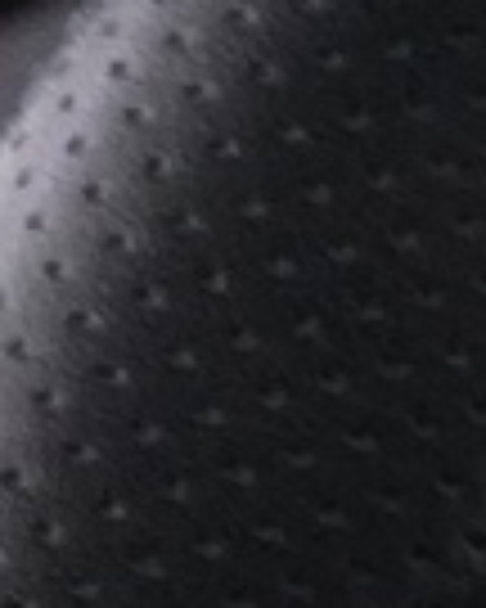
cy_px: 1797
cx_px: 3064
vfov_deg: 4.1
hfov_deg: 3.0
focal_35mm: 461
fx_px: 8289
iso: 12800
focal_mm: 41
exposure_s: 1/80
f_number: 4.5
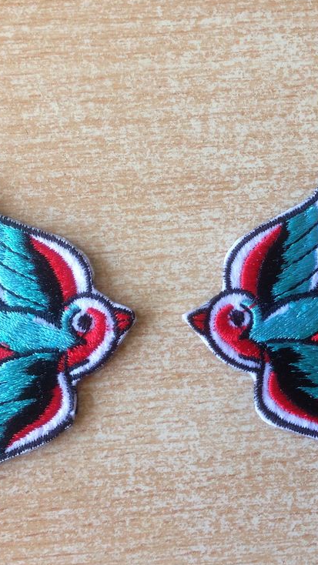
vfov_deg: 42.1
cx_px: 154
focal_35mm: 49
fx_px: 734
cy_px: 282
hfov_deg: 24.4
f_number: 2.4
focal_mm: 4.12
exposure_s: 1/40
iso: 50
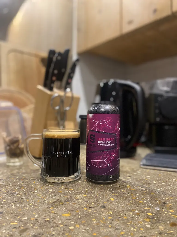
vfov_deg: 67.3
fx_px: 177
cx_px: 88
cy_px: 118
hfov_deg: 53.1
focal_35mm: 26
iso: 500
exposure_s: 1/25
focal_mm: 4.25
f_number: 1.8
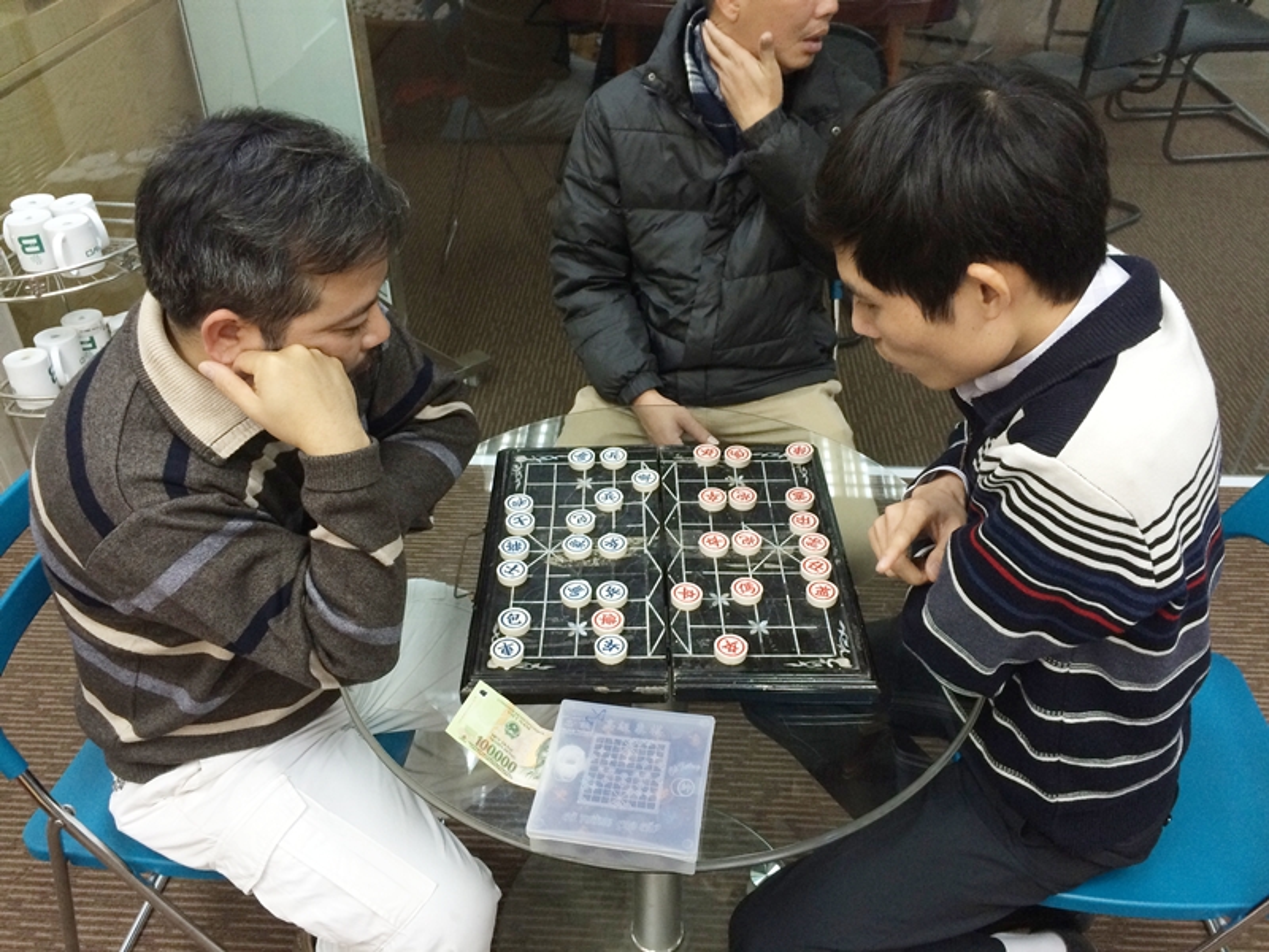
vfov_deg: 48.2
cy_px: 476
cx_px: 634
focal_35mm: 29
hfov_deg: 61.7
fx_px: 1063
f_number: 2.2
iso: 160
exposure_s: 1/33
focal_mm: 4.15
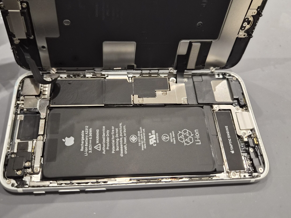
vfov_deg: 51.2
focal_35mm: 27
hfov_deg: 65.1
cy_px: 94
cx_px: 128
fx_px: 227
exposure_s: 1/100
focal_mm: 5.4
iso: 500
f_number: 1.8
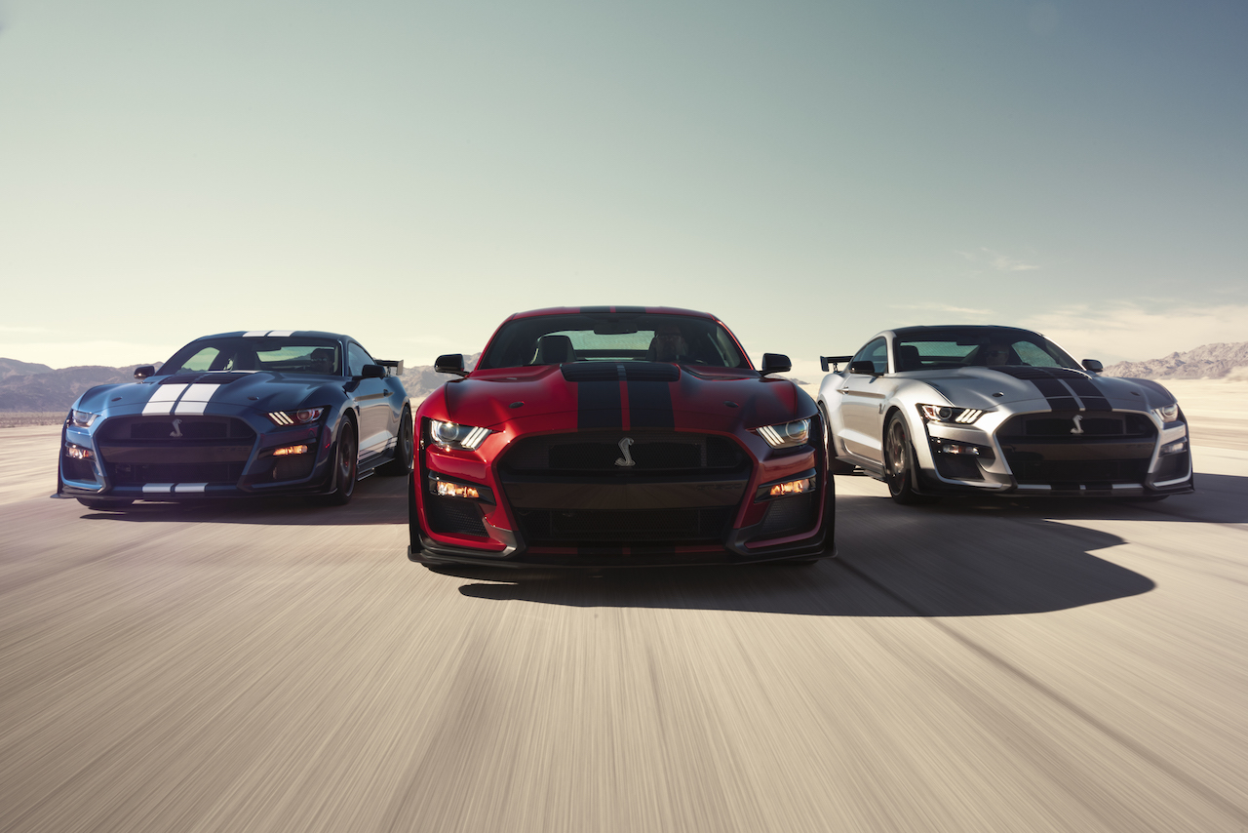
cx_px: 624
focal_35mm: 33
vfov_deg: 40.0
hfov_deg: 57.2
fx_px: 1144
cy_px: 416
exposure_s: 1/15
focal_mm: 33
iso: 160
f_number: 22
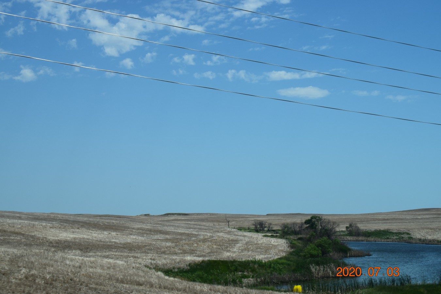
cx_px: 220
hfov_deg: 24.6
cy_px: 147
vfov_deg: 16.6
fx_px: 1011
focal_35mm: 82
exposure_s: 1/500
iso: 250
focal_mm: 55
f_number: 11
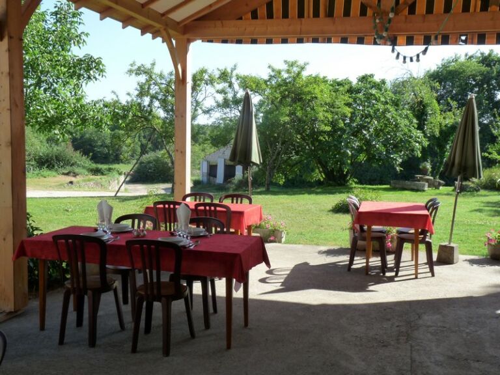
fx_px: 578
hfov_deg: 46.8
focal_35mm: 40
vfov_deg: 36.0
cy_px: 188
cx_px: 250
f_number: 5
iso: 160
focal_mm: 7.2
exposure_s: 1/250
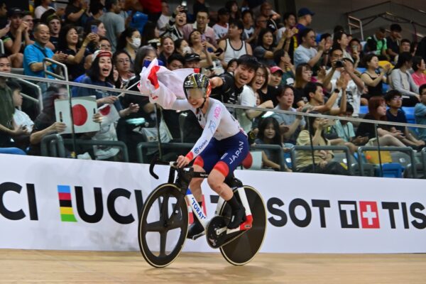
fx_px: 1479
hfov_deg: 16.4
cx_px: 213
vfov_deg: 11.0
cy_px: 142
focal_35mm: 125
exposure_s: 1/500
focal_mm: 125
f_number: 8
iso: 4000
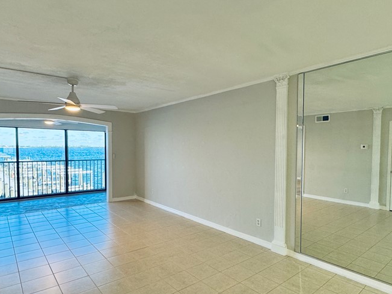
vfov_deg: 61.0
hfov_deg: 76.4
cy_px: 159
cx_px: 203
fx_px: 249
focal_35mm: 22
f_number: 2.2
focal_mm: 2.22
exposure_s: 1/120
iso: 200
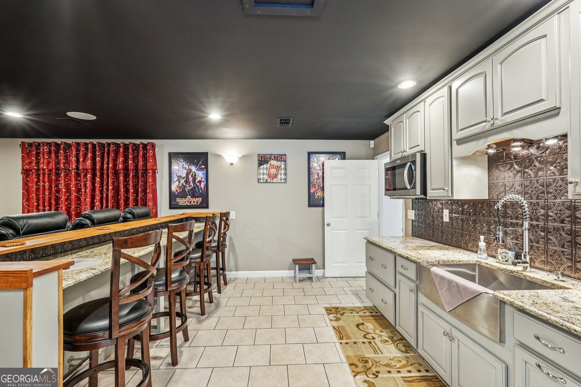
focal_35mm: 16
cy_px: 194
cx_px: 290
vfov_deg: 73.7
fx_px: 258
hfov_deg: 96.7
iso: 800
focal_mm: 16
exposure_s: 1/3.33
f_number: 8
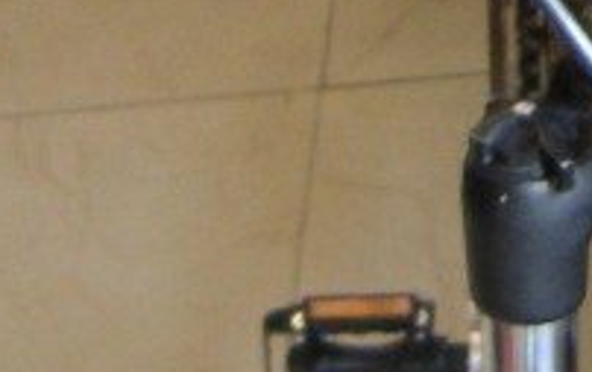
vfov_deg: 8.3
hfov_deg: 13.2
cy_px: -170
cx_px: 668
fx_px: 2505
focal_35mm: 155
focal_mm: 4.8
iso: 100
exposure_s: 1/4
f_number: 2.8
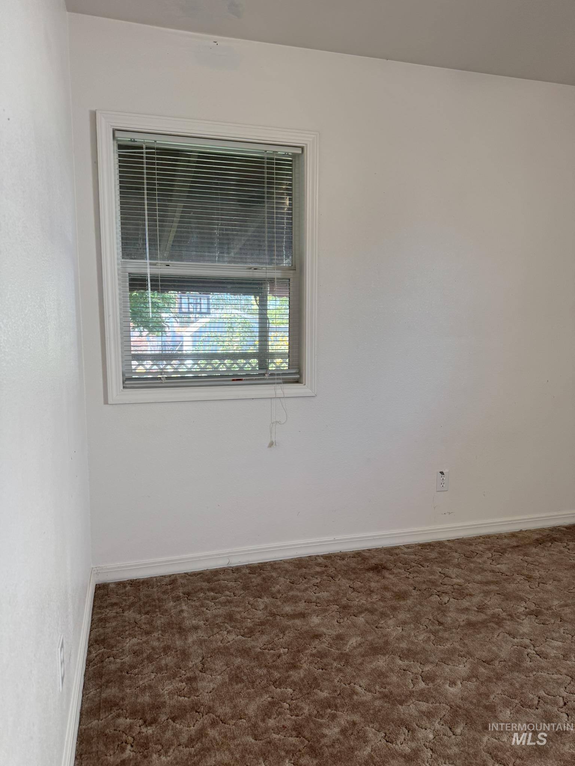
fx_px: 532
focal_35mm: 24
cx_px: 288
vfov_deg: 71.6
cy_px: 383
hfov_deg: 56.8
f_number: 1.78
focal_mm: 6.76
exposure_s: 1/120
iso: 100
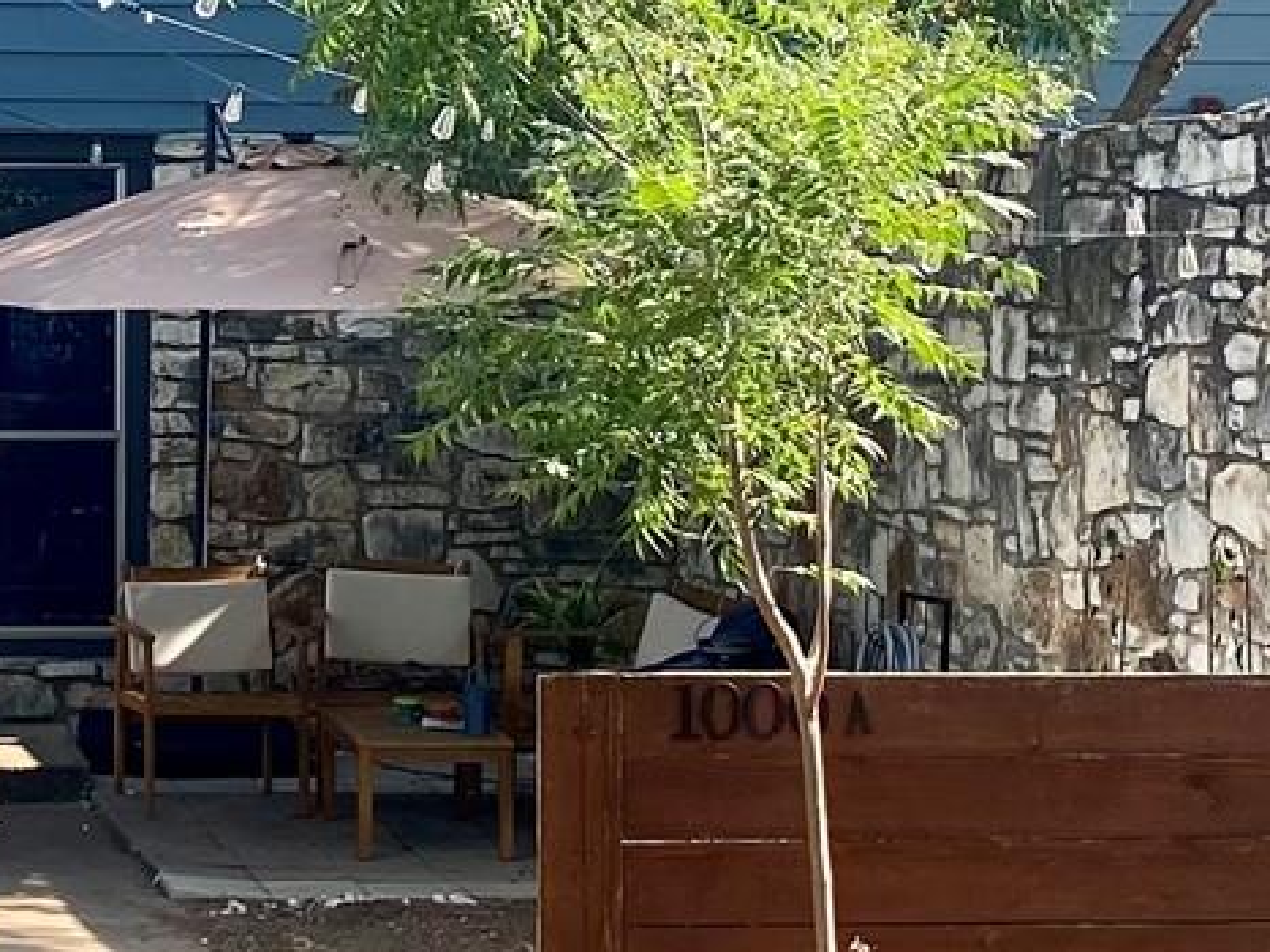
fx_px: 4181
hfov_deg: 16.6
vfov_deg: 13.0
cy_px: 299
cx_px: -207
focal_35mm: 114
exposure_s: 1/973
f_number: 1.8
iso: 32
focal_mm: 4.25
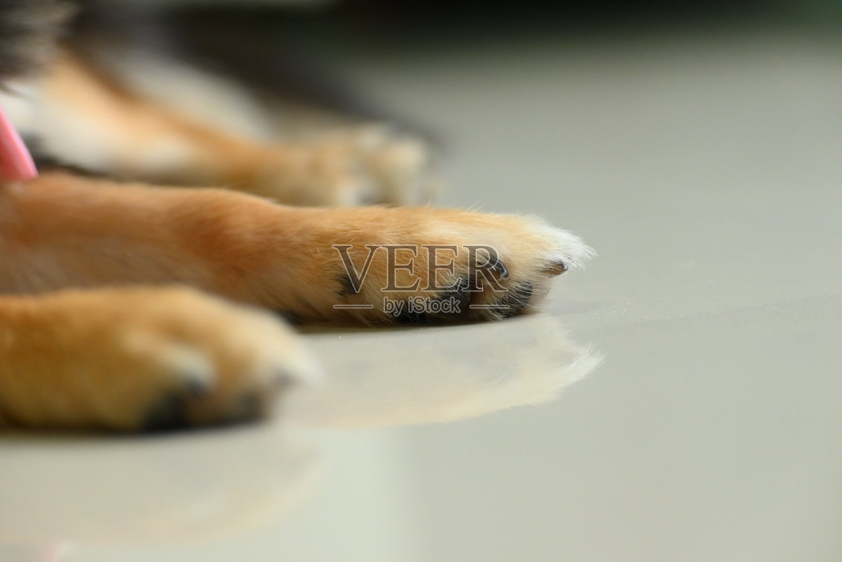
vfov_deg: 11.0
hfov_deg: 16.5
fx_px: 2912
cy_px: 281
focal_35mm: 124
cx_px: 421
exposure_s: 1/160
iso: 1600
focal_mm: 83
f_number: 5
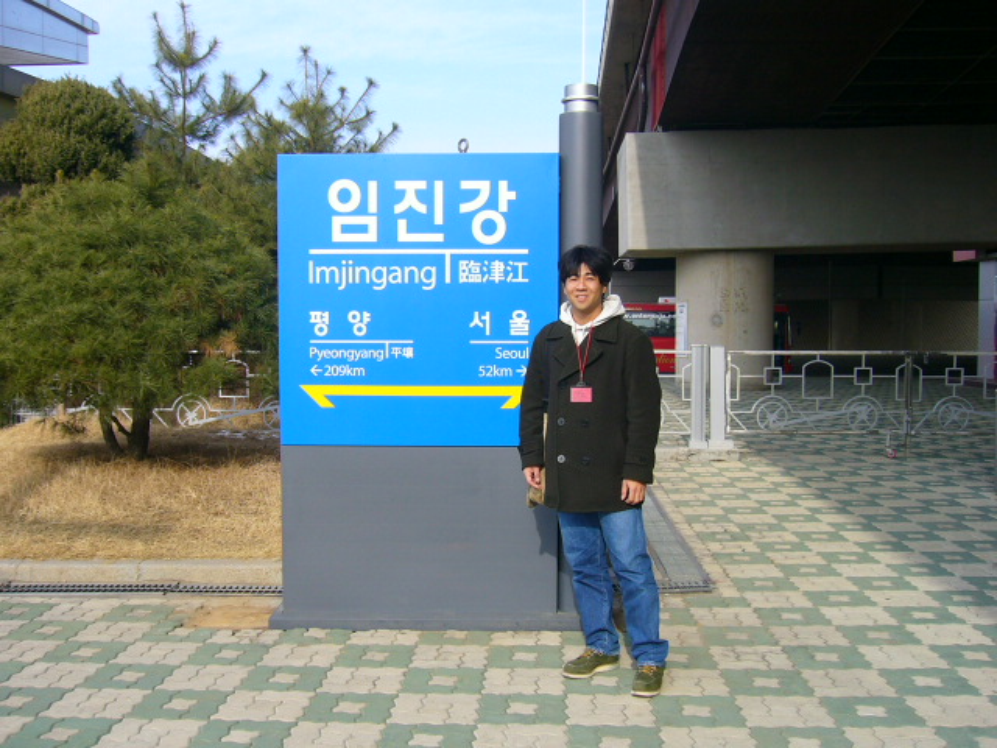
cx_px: 498
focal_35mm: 35
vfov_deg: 40.7
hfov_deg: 52.6
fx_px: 1008
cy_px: 374
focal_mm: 5.8
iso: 80
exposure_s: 1/125
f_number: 5.6
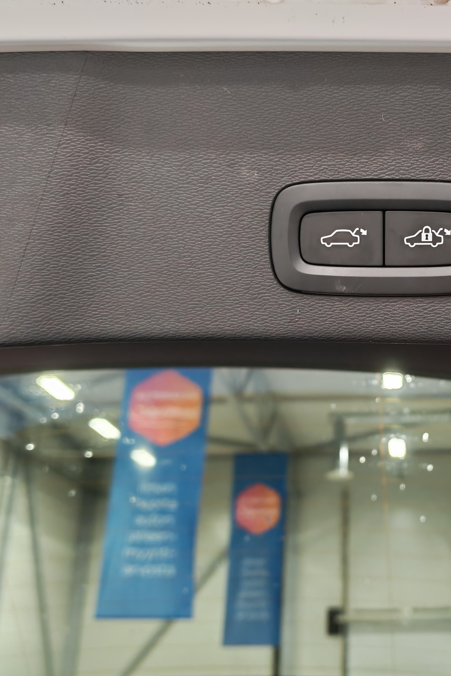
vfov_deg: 43.6
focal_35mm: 45
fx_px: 845
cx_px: 401
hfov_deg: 28.8
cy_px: 341
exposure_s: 1/50
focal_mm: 6.12
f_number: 1.9
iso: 1250
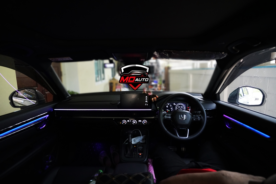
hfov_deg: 81.2
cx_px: 138
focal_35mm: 21
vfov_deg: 59.5
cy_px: 92
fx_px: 161
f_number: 4
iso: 6400
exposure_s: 1/160
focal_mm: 21
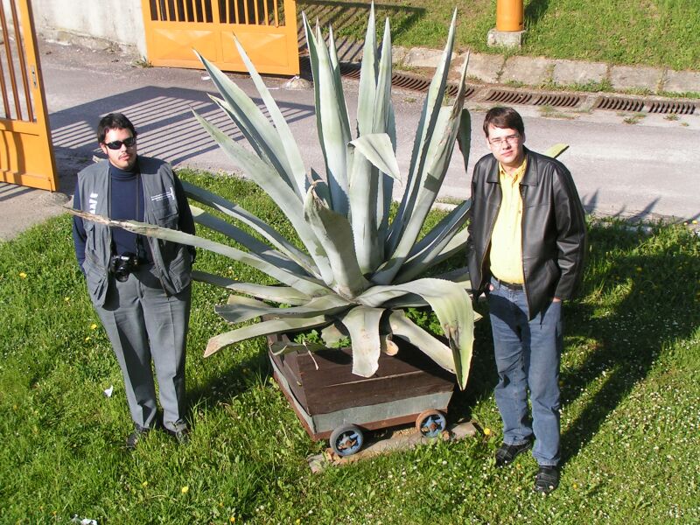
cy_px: 262
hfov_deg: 36.8
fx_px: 1052
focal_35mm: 52
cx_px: 350
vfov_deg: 28.0
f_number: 5
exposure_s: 1/400
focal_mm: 8
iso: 50
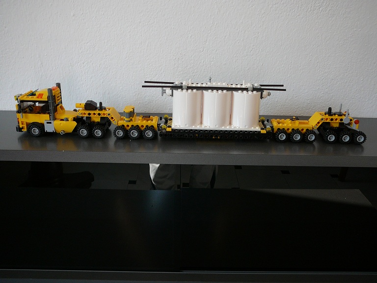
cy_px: 142
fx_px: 381
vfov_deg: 40.7
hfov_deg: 52.6
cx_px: 188
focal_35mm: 35
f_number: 2.8
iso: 100
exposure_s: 1/50
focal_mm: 5.2
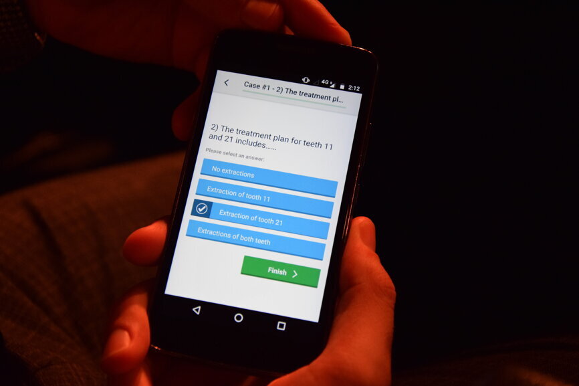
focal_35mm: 75
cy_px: 193
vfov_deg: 18.2
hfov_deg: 27.0
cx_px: 290
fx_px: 1206
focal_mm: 50
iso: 2500
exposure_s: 1/60
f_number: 5
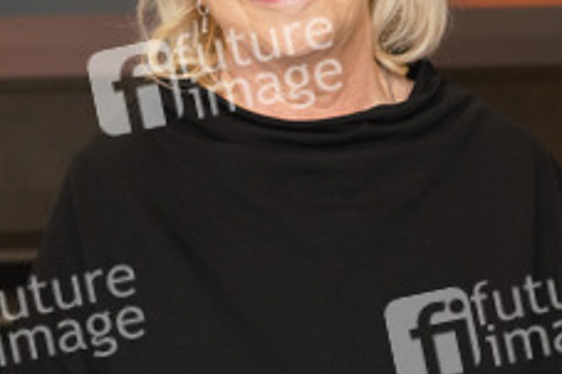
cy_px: 201
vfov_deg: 15.5
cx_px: 287
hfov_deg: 23.1
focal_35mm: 88
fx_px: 1373
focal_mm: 50
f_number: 5.6
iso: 2000
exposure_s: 1/125
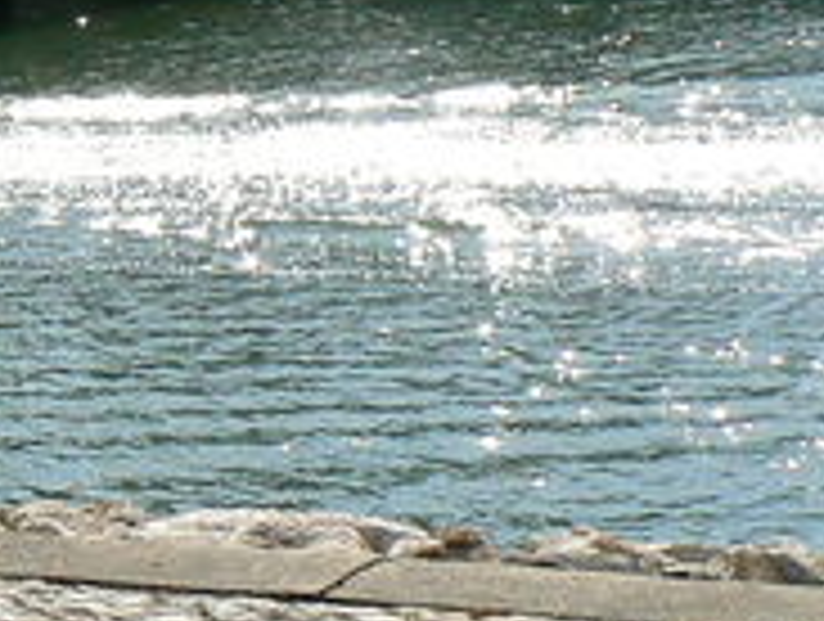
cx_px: -725
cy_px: -230
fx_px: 3745
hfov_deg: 11.5
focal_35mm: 157
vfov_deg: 9.3
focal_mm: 6
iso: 80
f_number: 8
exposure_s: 1/500
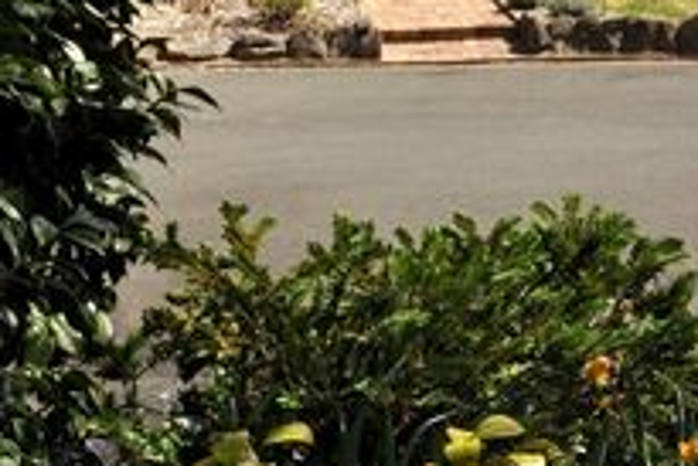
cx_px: 609
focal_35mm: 72
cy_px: -39
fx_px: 1400
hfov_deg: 27.1
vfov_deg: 18.3
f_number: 13
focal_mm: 21
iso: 200
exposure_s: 1/200
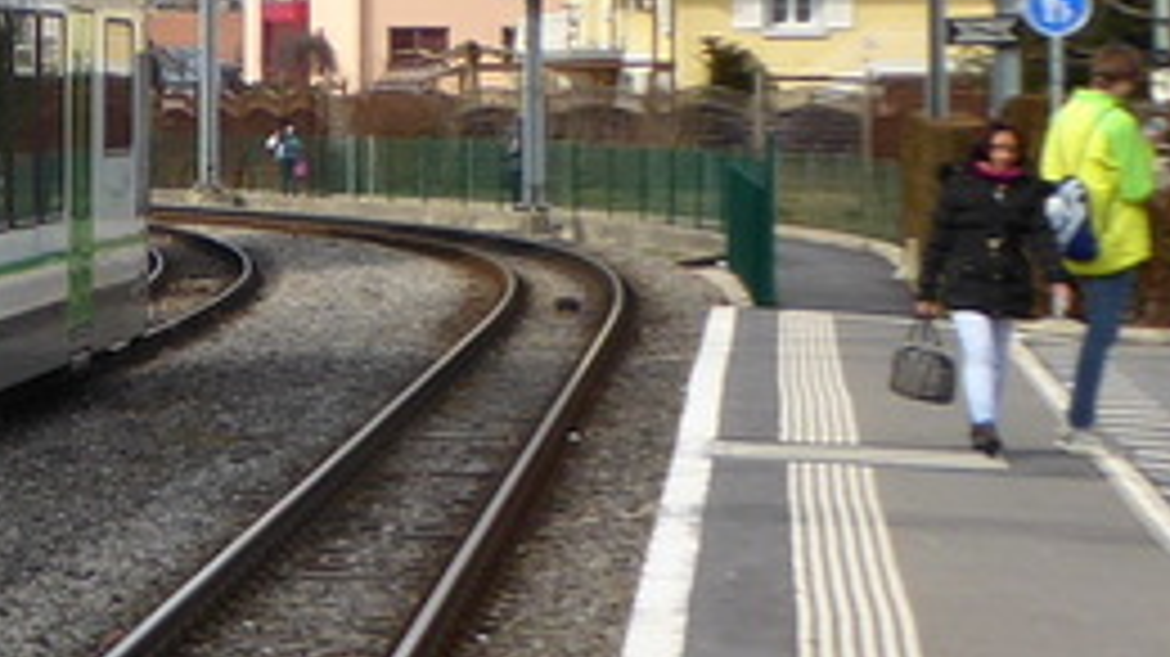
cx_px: -1454
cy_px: 212
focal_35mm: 211
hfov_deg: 9.3
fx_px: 6543
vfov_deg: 5.7
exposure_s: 1/400
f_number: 3.8
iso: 80
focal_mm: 7.2
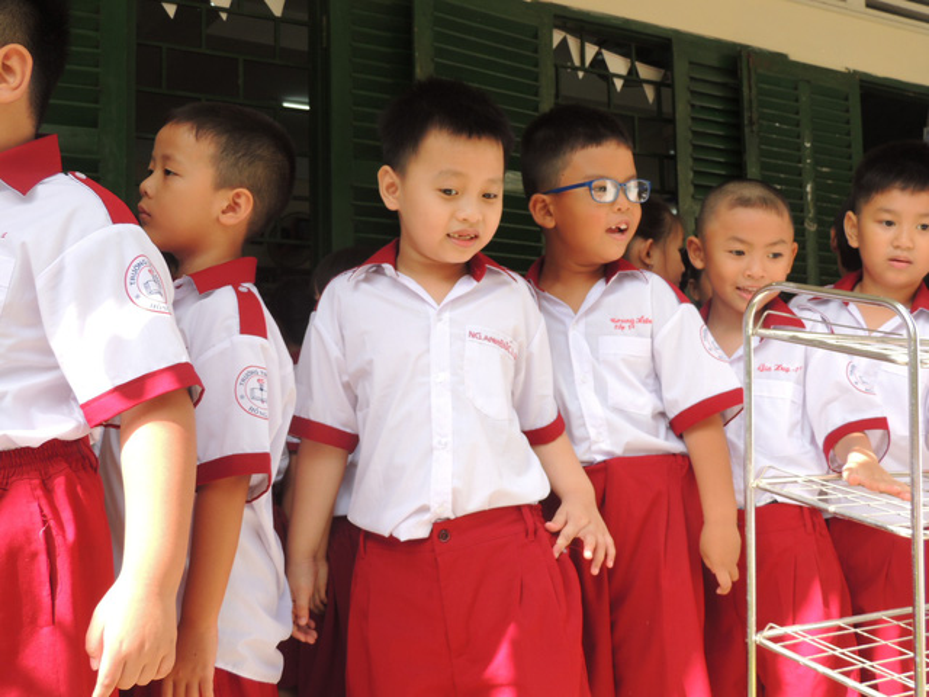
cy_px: 348
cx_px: 464
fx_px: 1154
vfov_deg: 33.6
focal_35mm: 43
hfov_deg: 43.9
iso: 100
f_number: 3.4
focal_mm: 7.6
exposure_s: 1/200
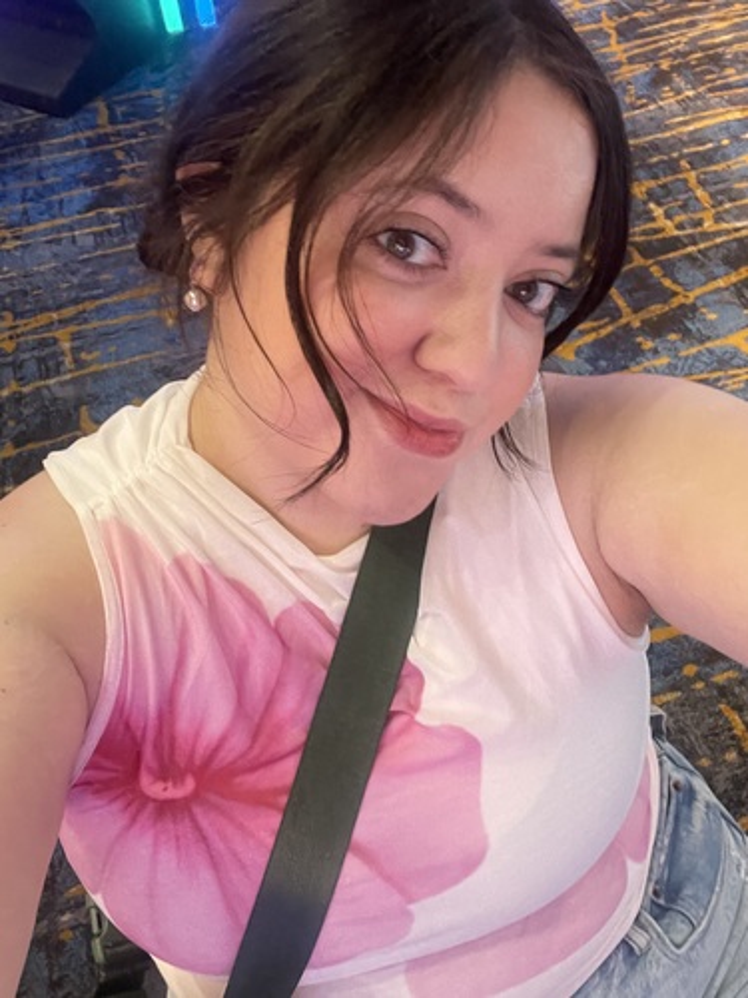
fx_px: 864
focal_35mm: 30
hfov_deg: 46.8
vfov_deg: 60.0
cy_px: 499
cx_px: 374
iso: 500
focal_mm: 2.71
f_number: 2.2
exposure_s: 1/30
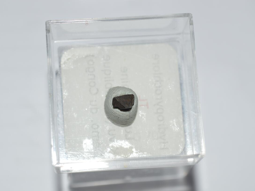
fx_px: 667
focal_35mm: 91
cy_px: 95
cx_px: 128
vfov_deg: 16.3
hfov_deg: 21.6
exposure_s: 1/60
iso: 100
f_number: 8
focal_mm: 55
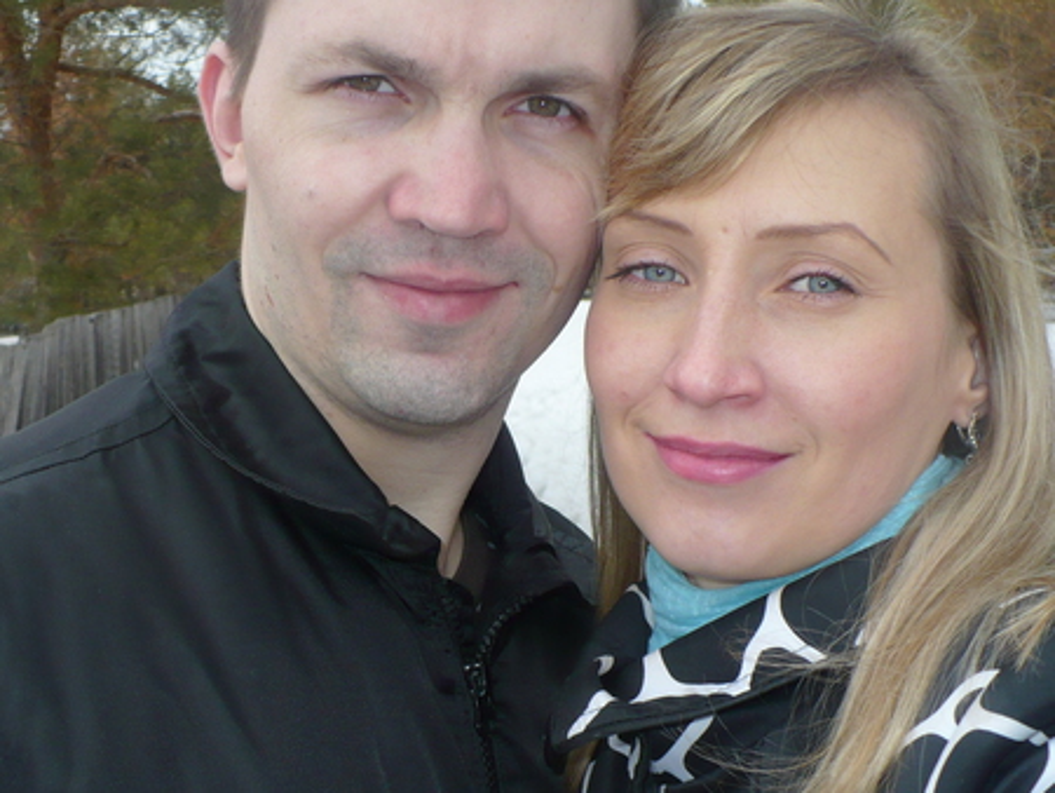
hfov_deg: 36.2
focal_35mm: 53
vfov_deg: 27.5
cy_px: 396
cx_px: 528
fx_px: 1616
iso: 100
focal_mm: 6.1
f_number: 2.8
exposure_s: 1/500
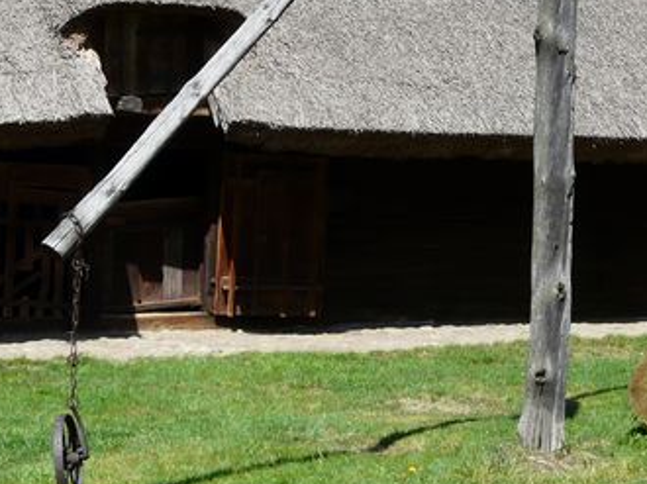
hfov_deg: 19.8
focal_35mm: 97
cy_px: 0
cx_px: 596
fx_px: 1812
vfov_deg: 15.0
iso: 100
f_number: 5
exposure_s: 1/400
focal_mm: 6.5
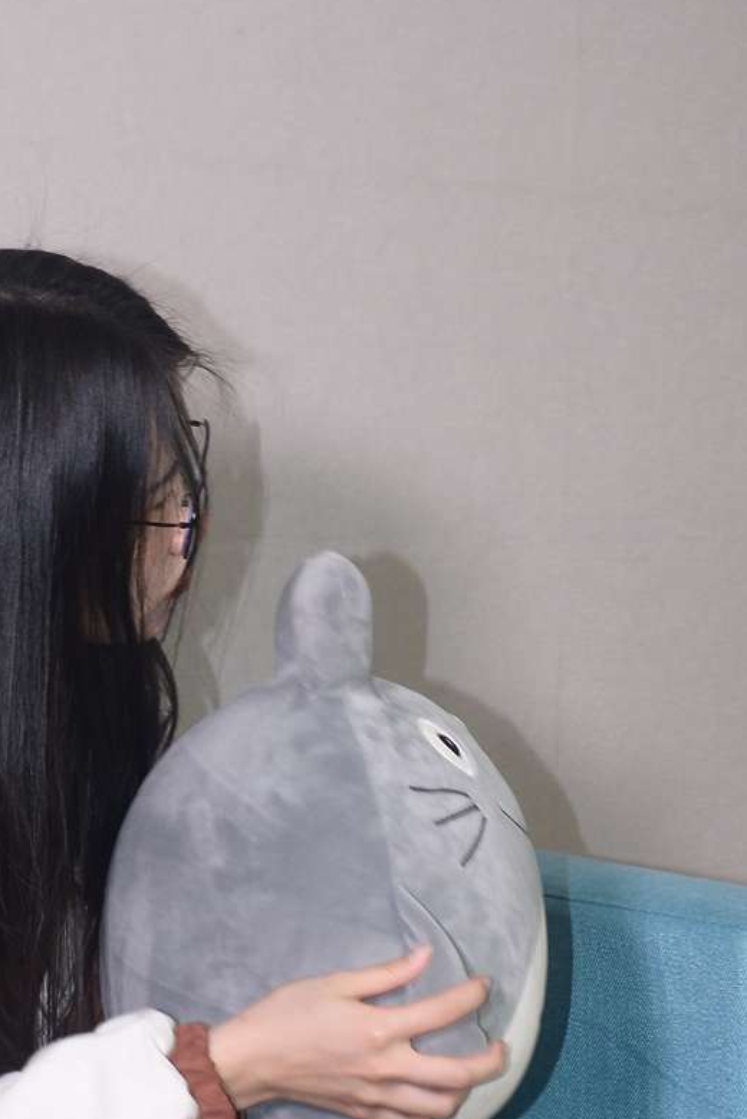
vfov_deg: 20.2
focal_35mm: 101
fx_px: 3141
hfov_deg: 13.6
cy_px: 617
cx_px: 315
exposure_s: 1/100
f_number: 5.6
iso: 500
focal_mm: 35
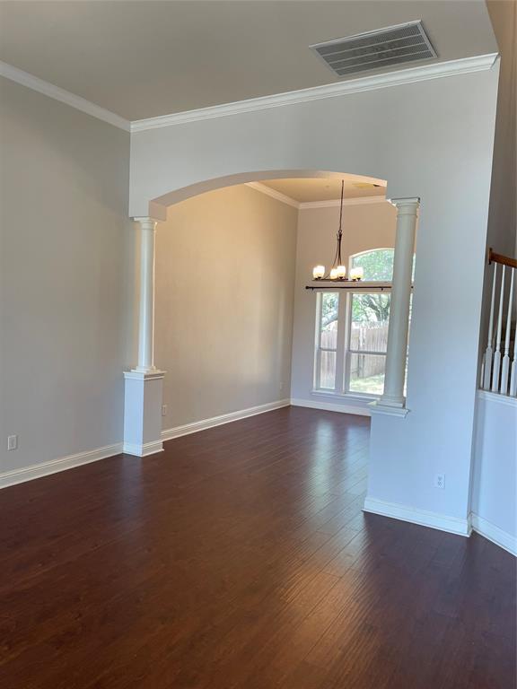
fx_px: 518
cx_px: 258
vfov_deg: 67.3
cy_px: 344
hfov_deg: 53.1
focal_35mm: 26
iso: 100
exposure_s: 1/120
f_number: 1.6
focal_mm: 4.2
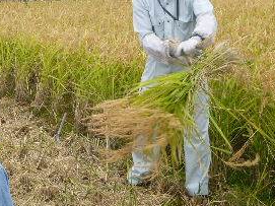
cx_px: 12
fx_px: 627
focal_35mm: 79
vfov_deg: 18.6
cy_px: 67
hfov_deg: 23.8
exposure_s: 1/125
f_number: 4.2
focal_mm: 5.5
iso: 100
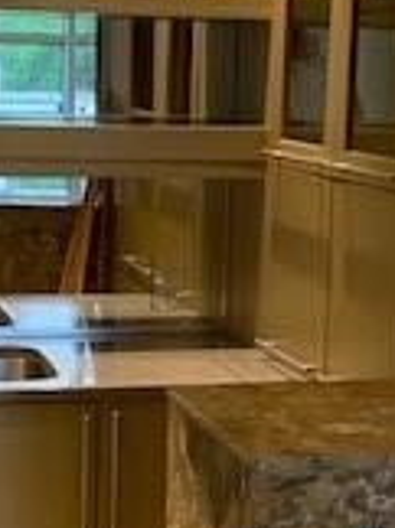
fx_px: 1571
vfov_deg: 19.0
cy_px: 368
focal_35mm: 103
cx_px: 202
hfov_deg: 14.3
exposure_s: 1/60
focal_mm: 4.25
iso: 320
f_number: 1.8
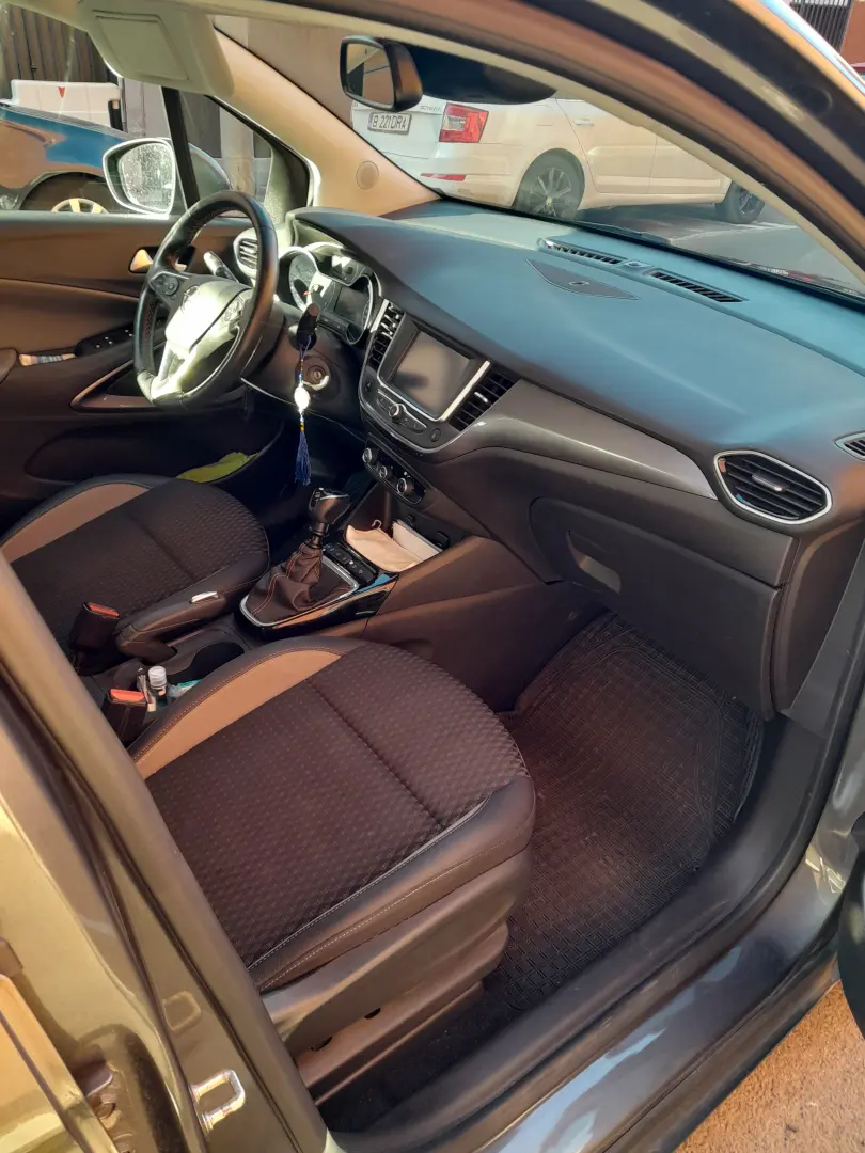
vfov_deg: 65.3
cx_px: 432
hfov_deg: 51.4
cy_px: 576
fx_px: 900
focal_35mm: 27
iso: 125
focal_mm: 4
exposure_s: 1/50
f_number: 1.8
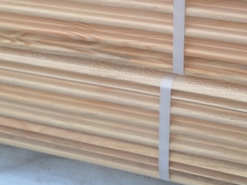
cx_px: 167
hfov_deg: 29.2
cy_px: -28
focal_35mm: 66
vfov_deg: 21.0
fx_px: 471
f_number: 1.8
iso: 40
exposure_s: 1/1736
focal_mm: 5.54
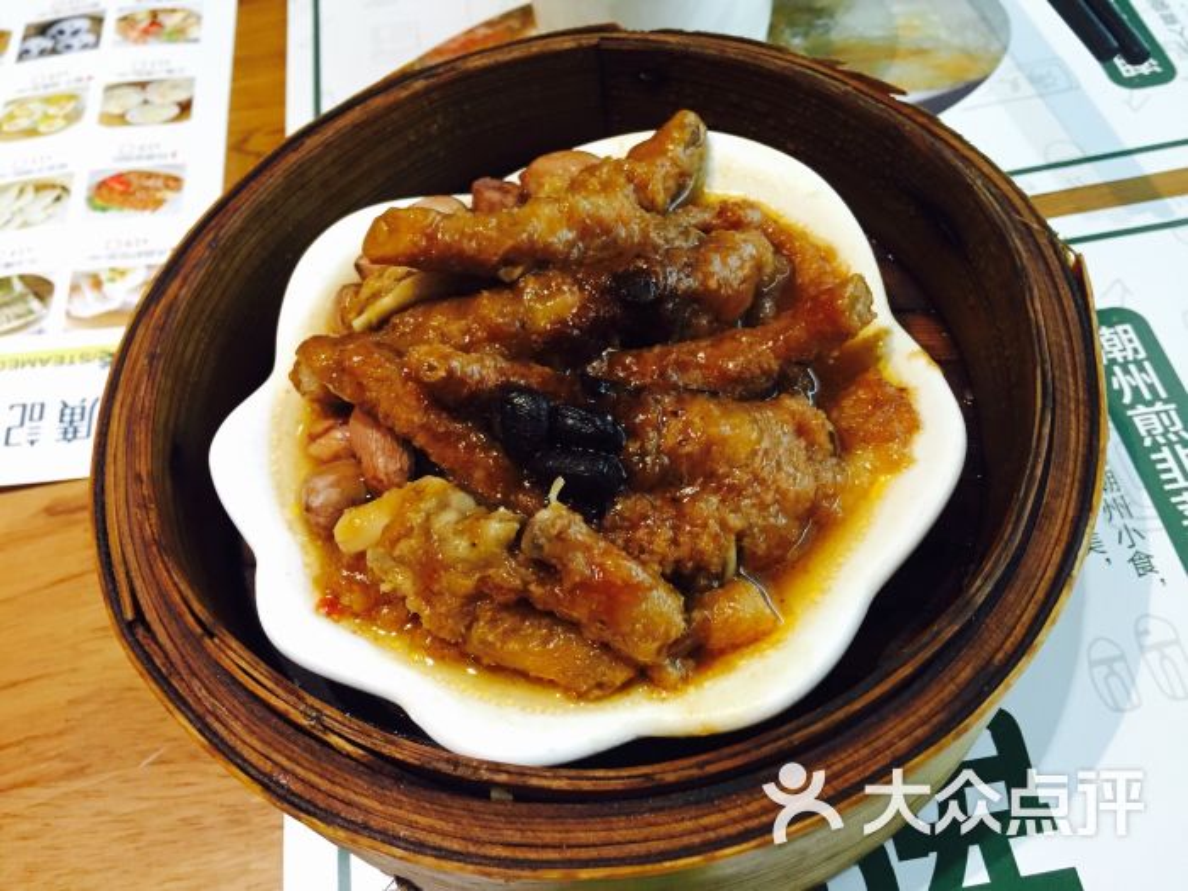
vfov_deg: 48.2
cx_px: 594
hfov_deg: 61.7
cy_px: 446
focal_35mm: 29
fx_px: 995
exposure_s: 1/33
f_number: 2.2
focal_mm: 4.15
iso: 250
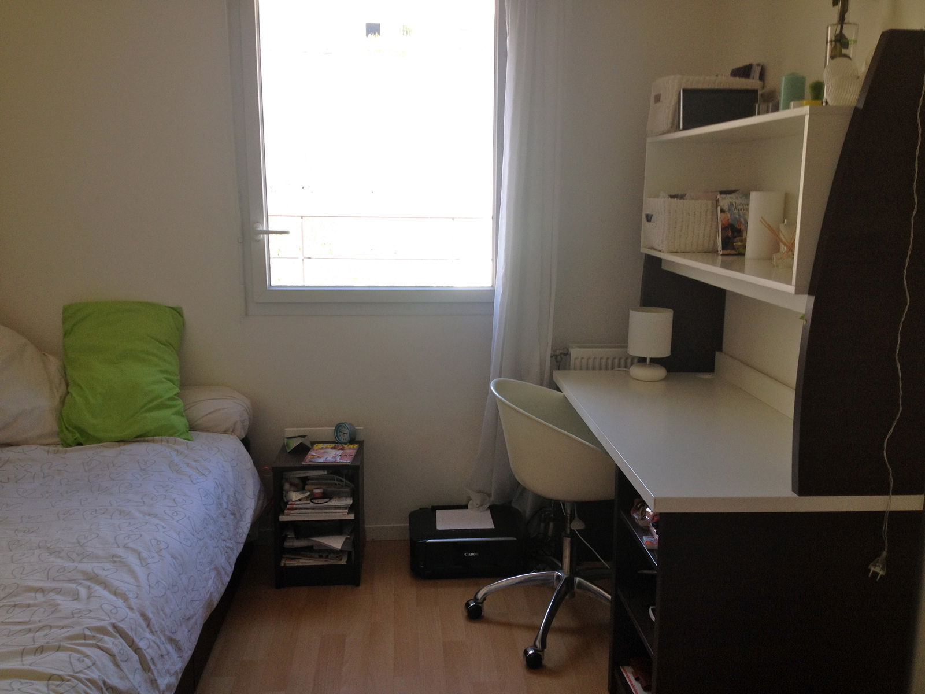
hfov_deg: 52.6
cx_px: 462
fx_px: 935
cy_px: 347
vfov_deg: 40.7
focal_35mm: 35
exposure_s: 1/60
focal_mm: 4.28
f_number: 2.4
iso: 50
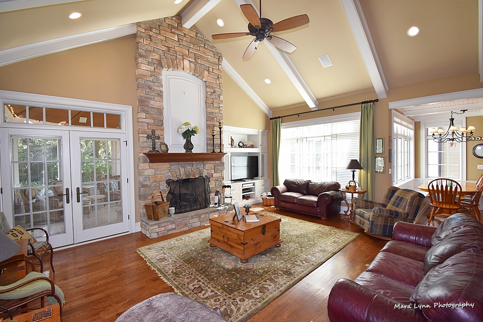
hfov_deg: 100.4
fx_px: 201
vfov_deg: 77.3
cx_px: 242
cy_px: 161
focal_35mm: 15
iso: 450
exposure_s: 1/125
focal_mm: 10
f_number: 5.6
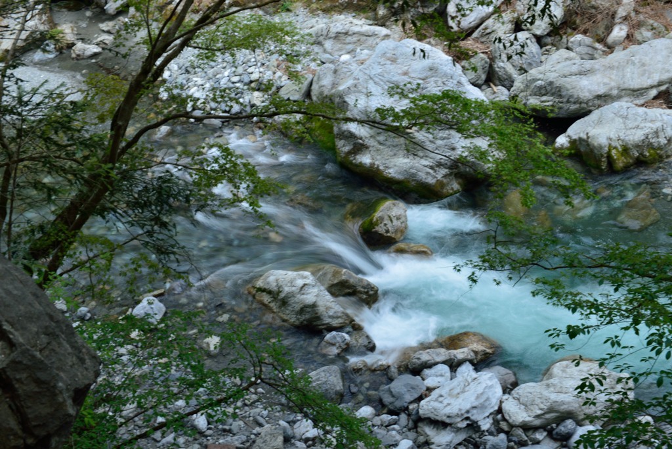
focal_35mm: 45
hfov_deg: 43.6
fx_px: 840
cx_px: 336
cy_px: 224
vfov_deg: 29.9
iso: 400
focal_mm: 45
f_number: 16
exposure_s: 1/2.5
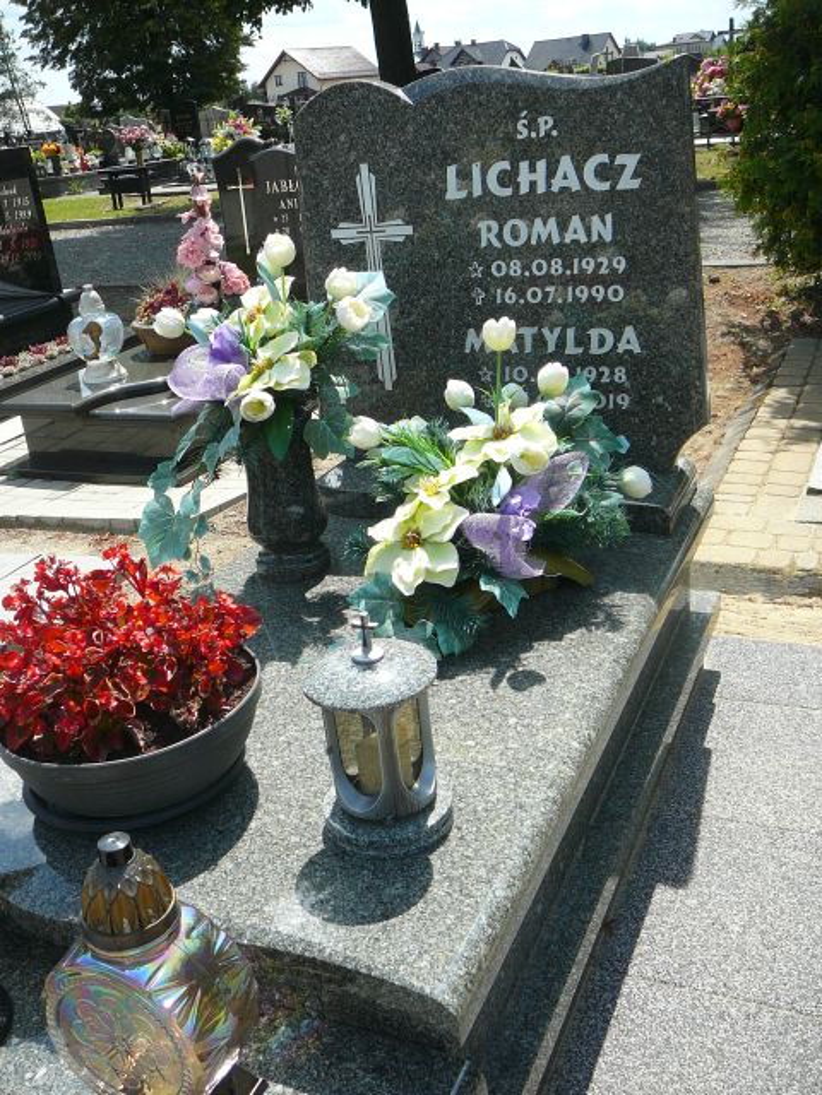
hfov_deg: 40.7
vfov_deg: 52.6
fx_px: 1108
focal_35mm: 35
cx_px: 411
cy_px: 548
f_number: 2.8
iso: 80
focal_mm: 5.2
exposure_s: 1/800
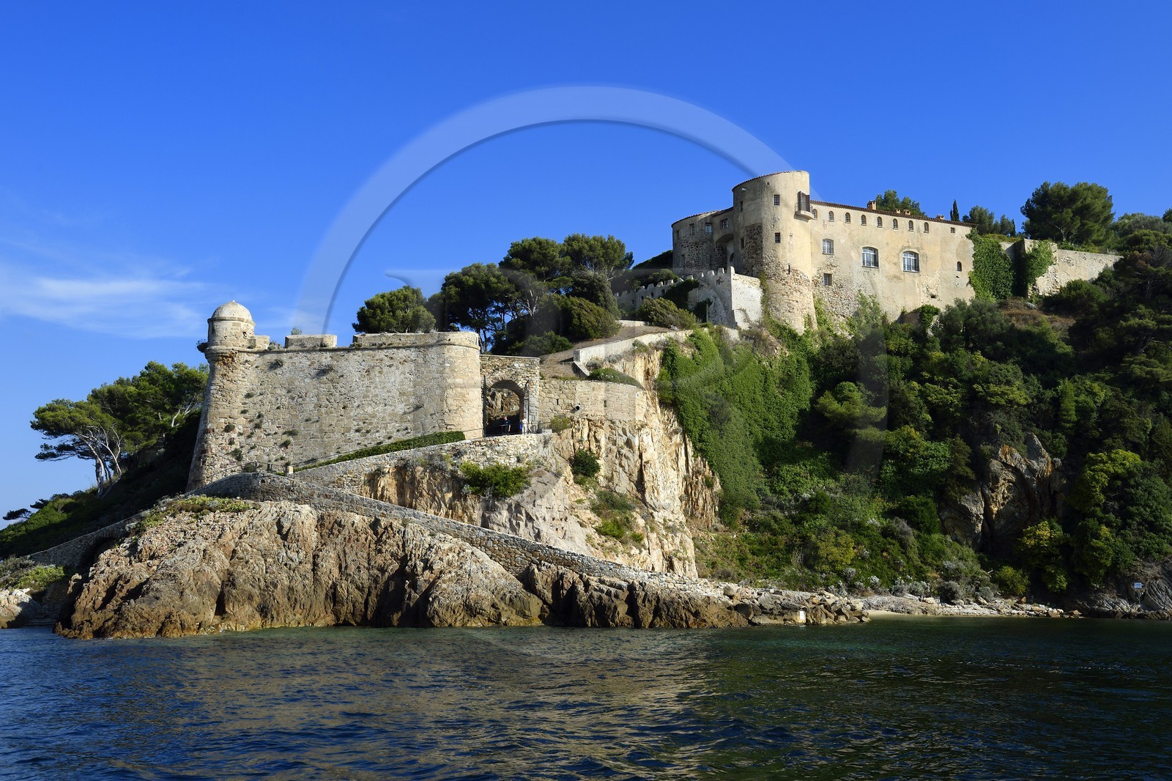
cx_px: 586
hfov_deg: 54.4
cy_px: 390
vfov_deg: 37.8
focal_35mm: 35
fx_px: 1139
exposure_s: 1/400
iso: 200
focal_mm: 35
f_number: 9
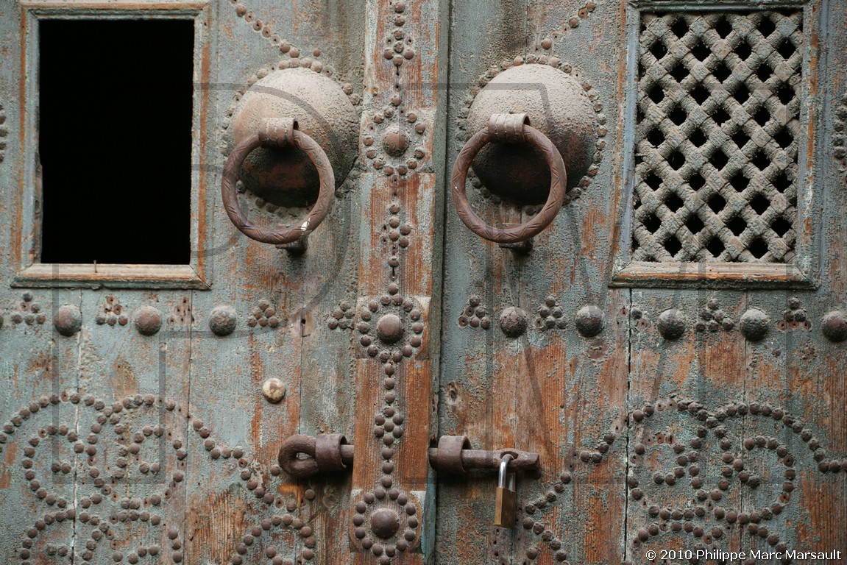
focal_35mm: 210
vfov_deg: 6.5
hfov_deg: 9.8
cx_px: 424
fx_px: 4942
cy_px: 282
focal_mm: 210
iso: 320
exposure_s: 1/125
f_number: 5.6
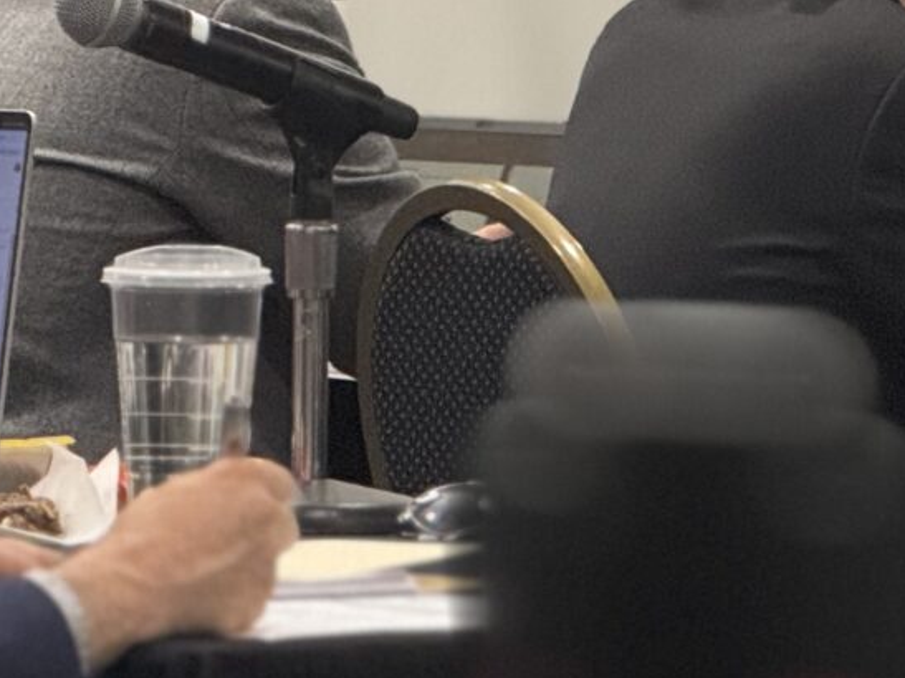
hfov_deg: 5.9
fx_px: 8809
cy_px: 78
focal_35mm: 337
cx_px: 821
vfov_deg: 4.4
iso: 400
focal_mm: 15.66
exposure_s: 1/60
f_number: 2.8
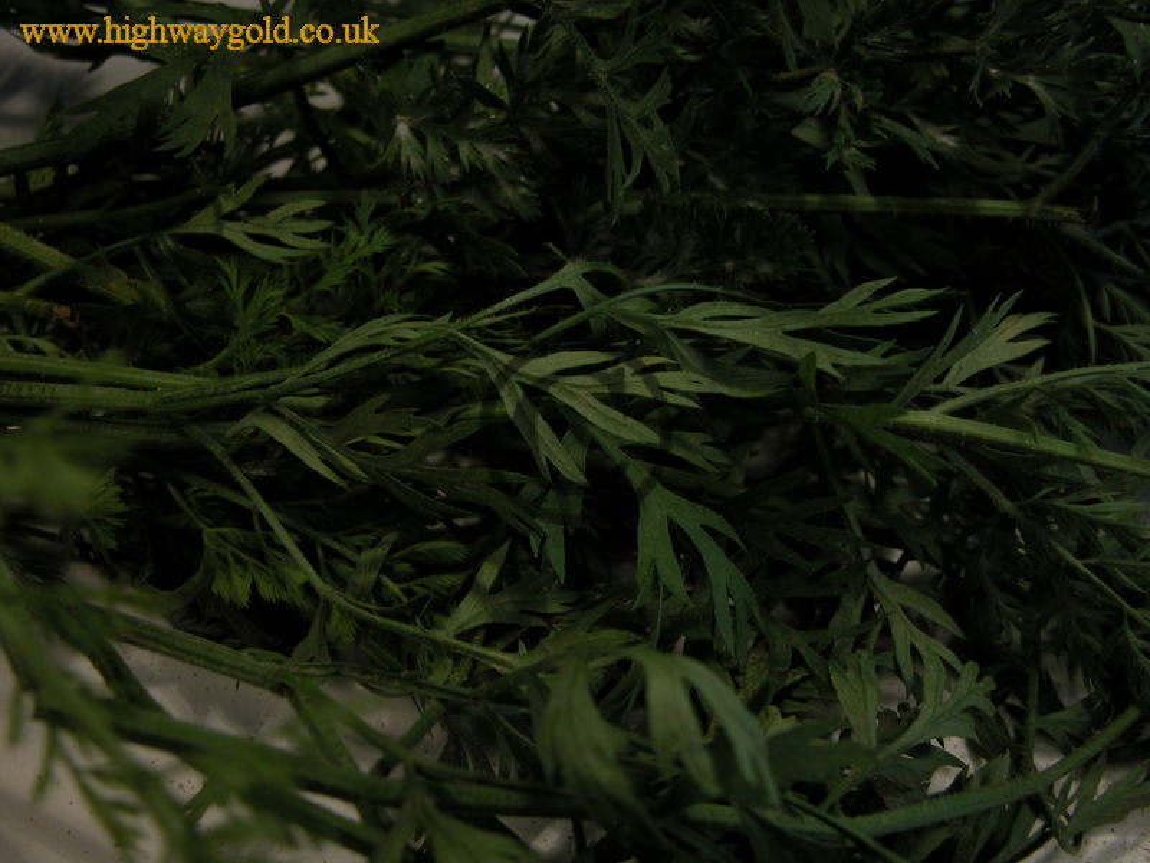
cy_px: 432
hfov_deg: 33.2
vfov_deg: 25.2
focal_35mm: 58
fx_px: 1927
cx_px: 575
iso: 100
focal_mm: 14.7
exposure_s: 1/250
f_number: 3.1
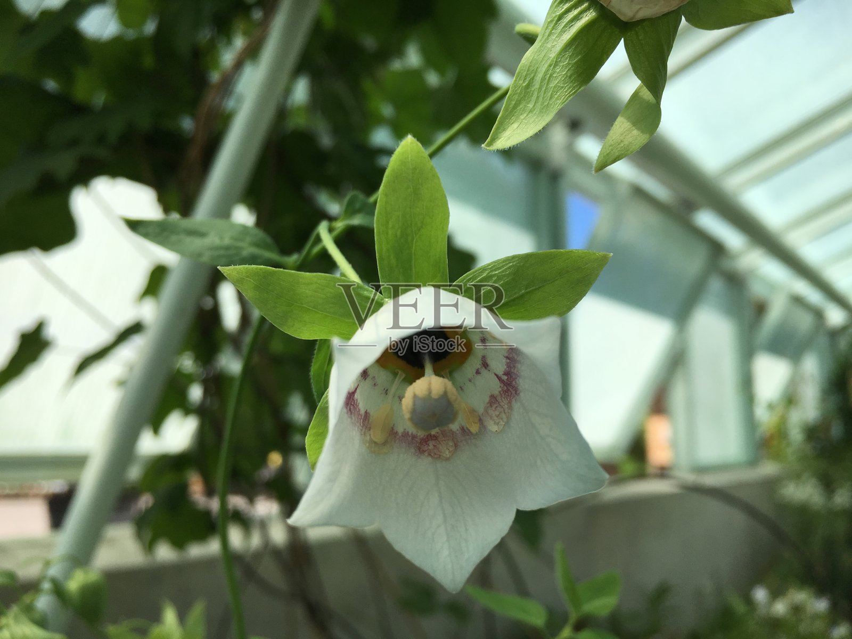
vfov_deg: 48.2
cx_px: 426
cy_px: 320
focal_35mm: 29
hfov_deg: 61.7
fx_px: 714
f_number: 2.2
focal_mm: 4.15
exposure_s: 1/1282
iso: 25
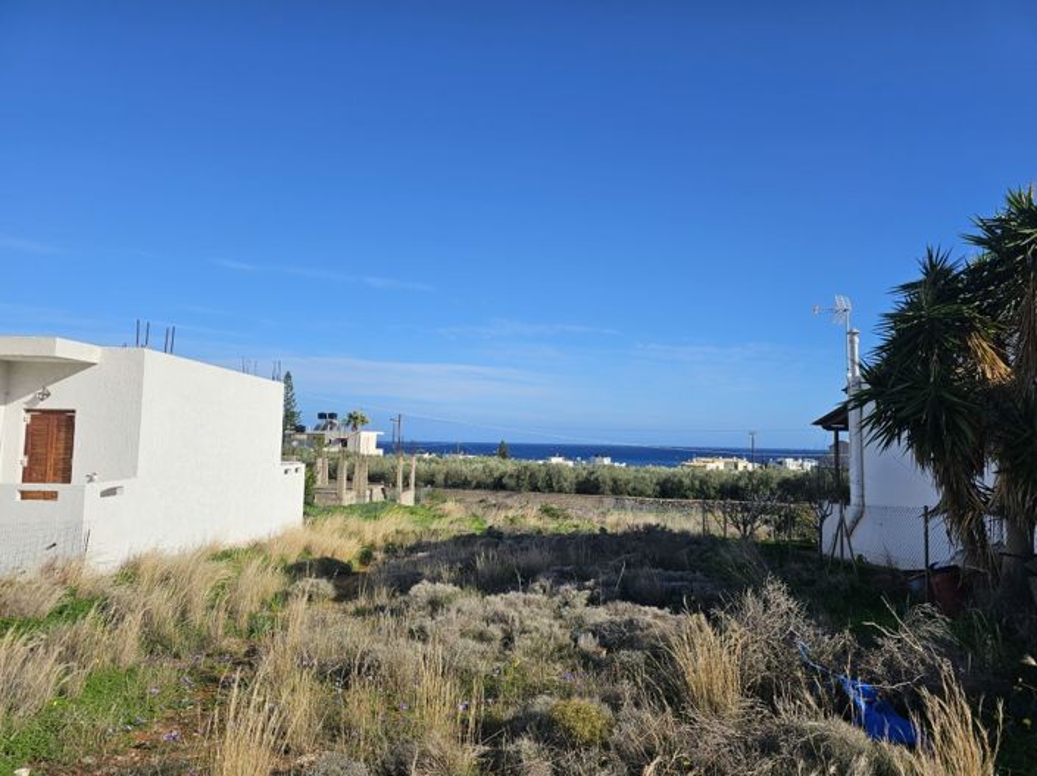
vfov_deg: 58.8
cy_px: 388
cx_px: 518
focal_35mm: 23
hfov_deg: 74.0
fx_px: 689
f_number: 1.7
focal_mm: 6.3
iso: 10
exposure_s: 1/1232
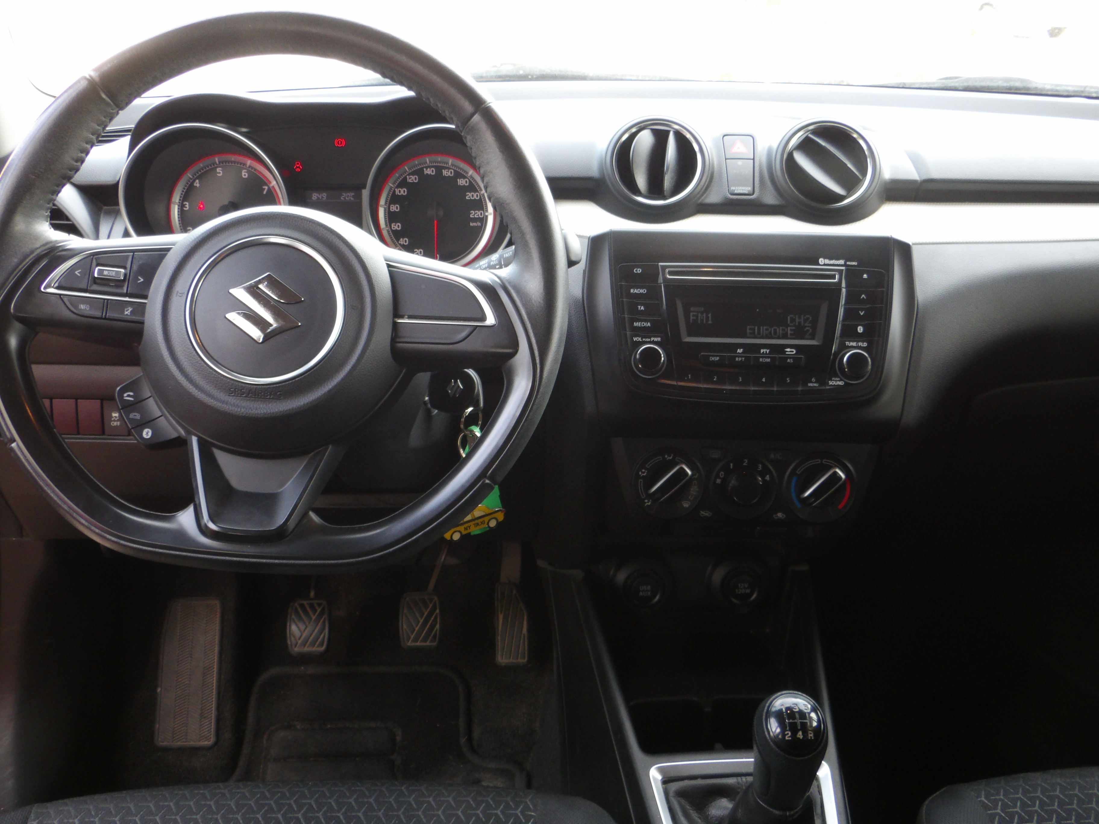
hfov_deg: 54.0
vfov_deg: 41.8
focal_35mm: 34
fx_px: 1079
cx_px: 550
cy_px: 412
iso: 184
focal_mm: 6.2
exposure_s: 1/30
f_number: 4.5
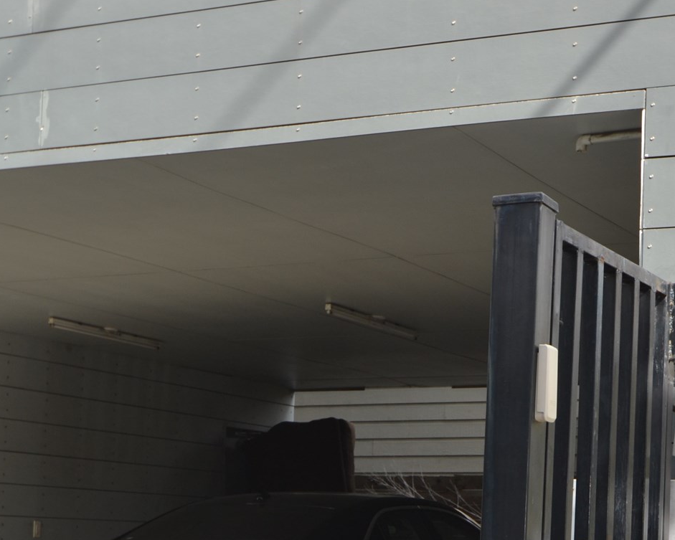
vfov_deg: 19.3
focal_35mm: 78
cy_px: 503
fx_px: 1558
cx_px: 473
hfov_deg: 24.3
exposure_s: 1/160
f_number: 6.3
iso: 100
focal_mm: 24
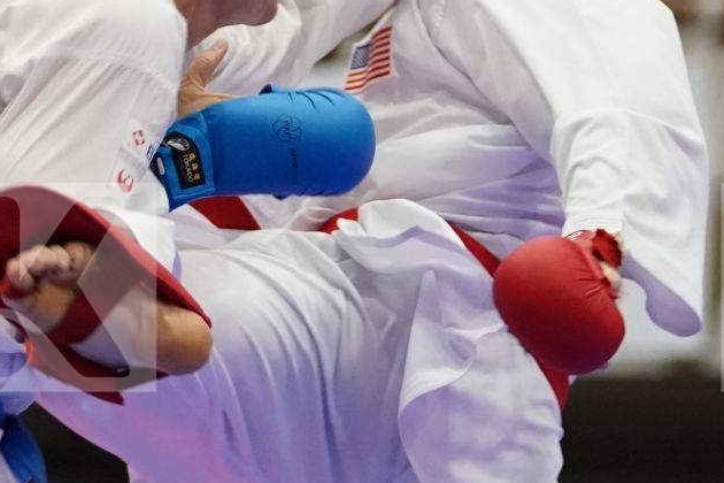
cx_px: 439
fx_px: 11080
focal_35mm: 551
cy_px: 288
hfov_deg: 3.7
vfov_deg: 2.5
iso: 4000
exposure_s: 1/1000
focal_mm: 129
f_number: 2.8
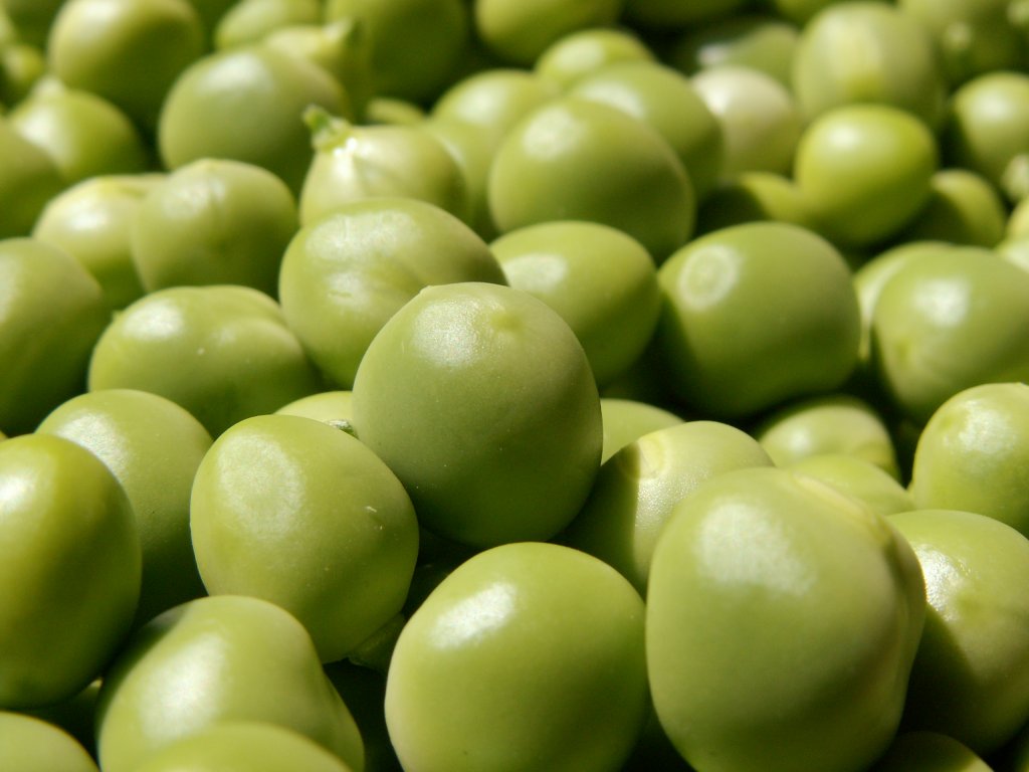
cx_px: 514
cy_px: 386
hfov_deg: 31.2
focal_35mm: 62
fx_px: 1843
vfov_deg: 23.7
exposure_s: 1/500
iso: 50
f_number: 5
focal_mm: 10.28
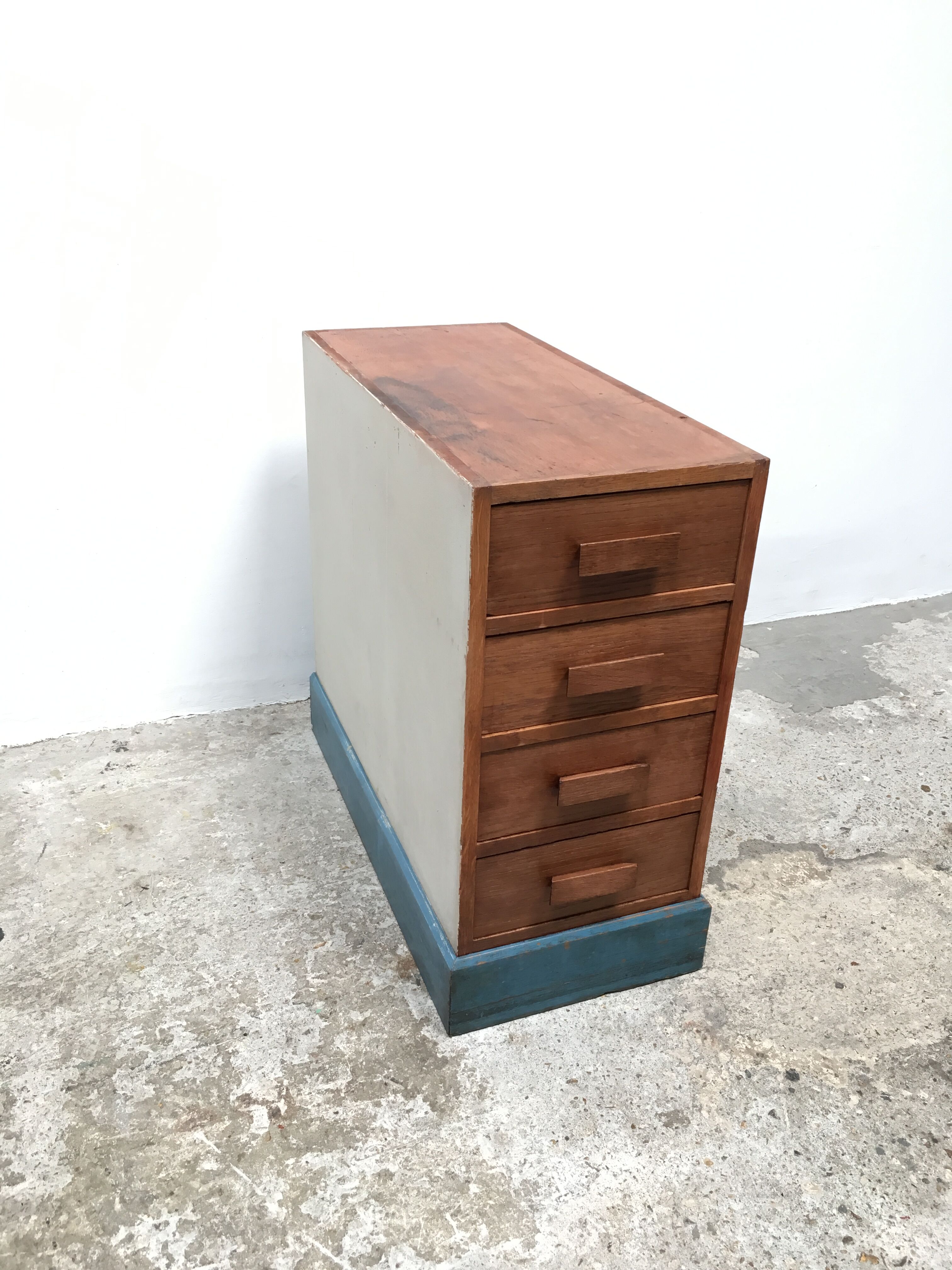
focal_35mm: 29
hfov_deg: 48.2
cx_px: 476
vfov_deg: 61.7
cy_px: 635
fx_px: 1063
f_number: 2.2
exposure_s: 1/33
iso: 32
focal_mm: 4.15
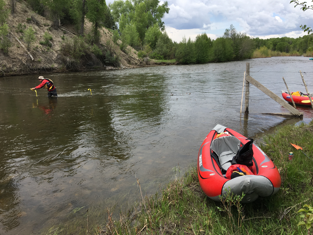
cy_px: 117
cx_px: 153
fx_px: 271
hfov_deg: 60.0
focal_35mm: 30
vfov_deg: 46.8
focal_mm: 4.15
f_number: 2.2
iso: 25
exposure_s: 1/801
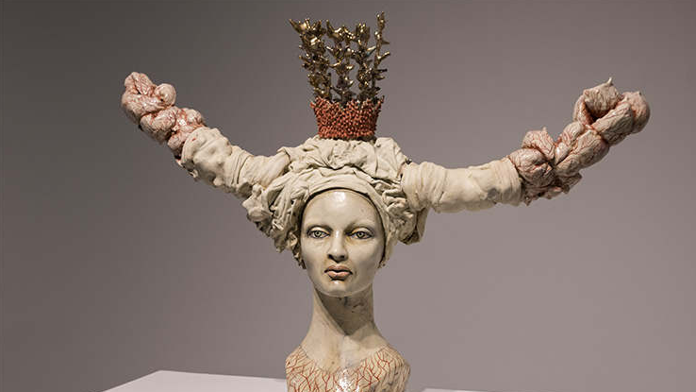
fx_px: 904
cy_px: 232
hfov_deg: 42.1
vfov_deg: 24.4
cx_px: 351
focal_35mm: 49
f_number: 4.5
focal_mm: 46
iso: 800
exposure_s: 1/160
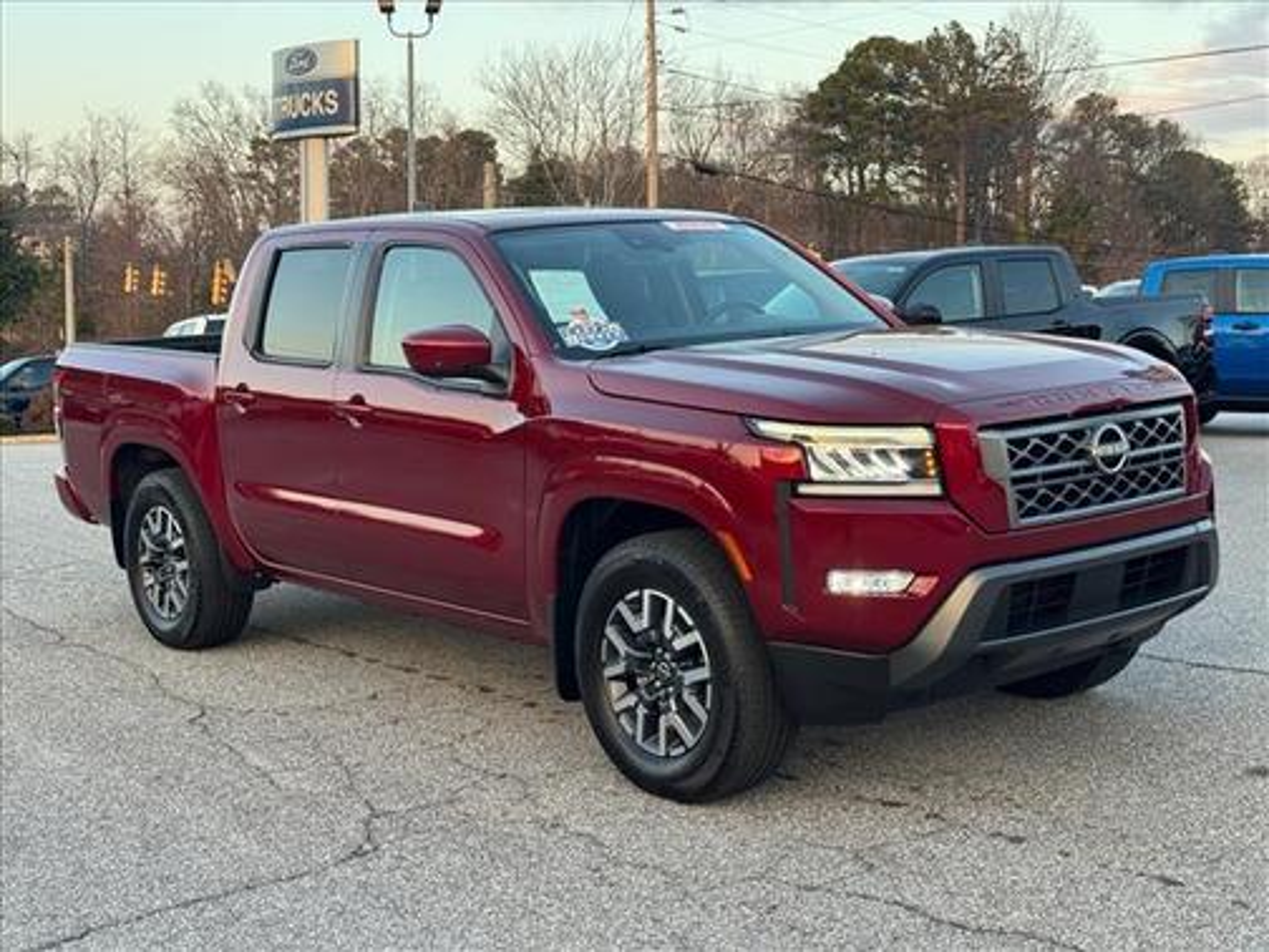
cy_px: 476
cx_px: 634
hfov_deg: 39.7
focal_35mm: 48
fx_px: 1760
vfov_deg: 30.3
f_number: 1.78
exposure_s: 1/218
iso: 64
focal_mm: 6.76
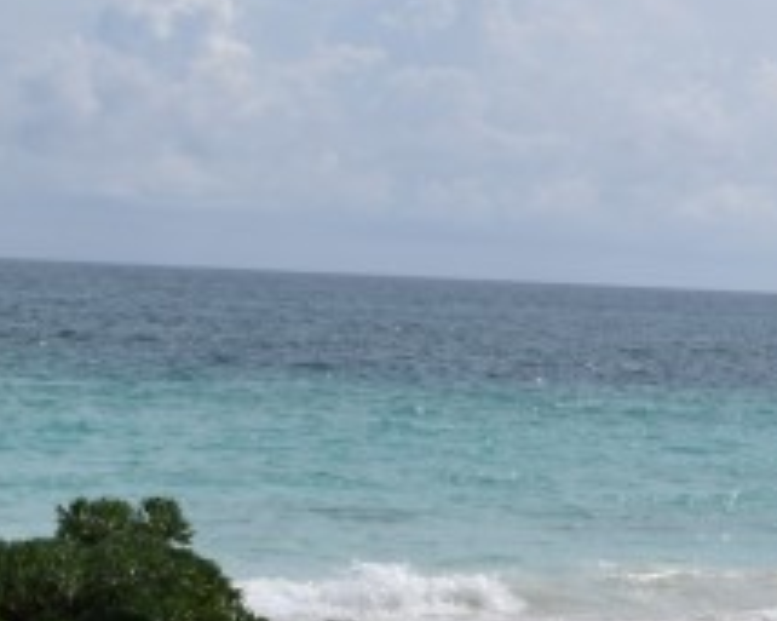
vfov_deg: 10.9
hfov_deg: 12.3
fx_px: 3247
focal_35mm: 141
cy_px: 309
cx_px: 1470
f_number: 8
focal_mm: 21
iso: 200
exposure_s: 1/1250
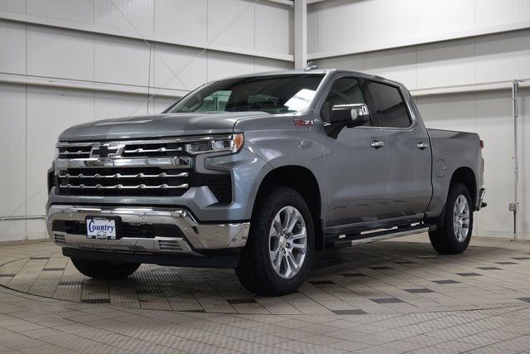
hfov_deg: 37.8
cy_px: 177
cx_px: 265
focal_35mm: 52
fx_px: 773
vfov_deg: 25.8
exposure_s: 1/20
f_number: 6.3
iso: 400
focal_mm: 35
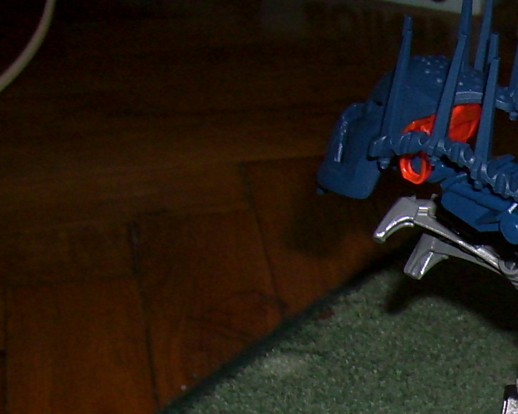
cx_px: 794
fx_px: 1579
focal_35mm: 103
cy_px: 583
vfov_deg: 14.2
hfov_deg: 16.8
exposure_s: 1/30
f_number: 7.1
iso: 50
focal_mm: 5.99
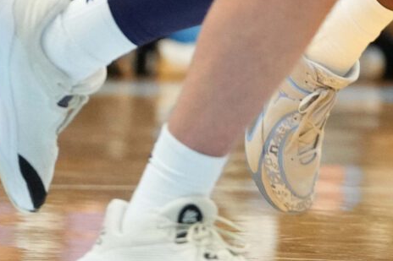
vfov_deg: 1.2
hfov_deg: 1.9
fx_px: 12047
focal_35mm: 1104
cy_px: -382
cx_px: 990
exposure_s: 1/1600
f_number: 2.8
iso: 3200
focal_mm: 200
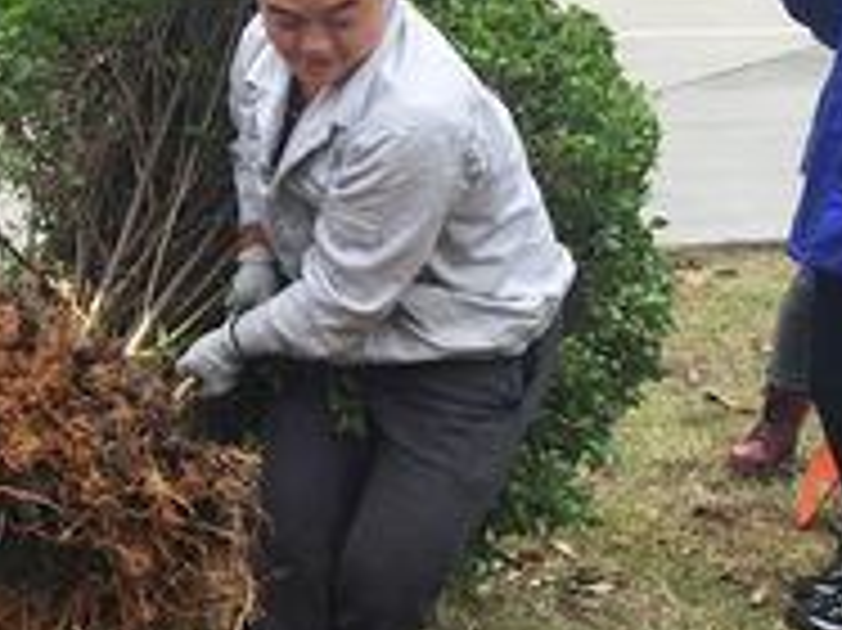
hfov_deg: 25.2
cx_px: -153
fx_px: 1702
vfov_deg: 20.9
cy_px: 230
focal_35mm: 70
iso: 32
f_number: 2.2
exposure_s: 1/192
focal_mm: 4.15
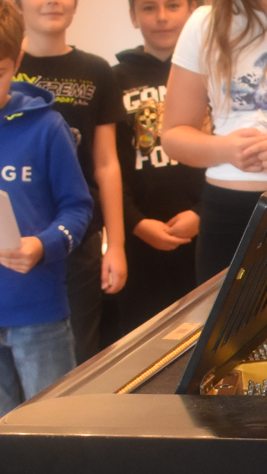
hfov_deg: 7.8
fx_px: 1875
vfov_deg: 14.4
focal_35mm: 149
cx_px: 551
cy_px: 361
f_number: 3.8
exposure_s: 1/125
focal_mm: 22
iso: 900
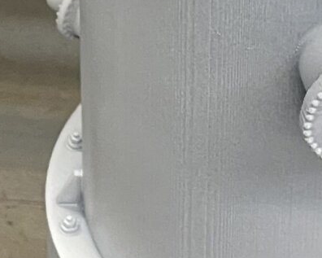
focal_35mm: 328
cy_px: -112
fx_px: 3127
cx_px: -33
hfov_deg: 5.9
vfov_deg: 4.7
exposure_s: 1/60
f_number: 2
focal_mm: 6
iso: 200
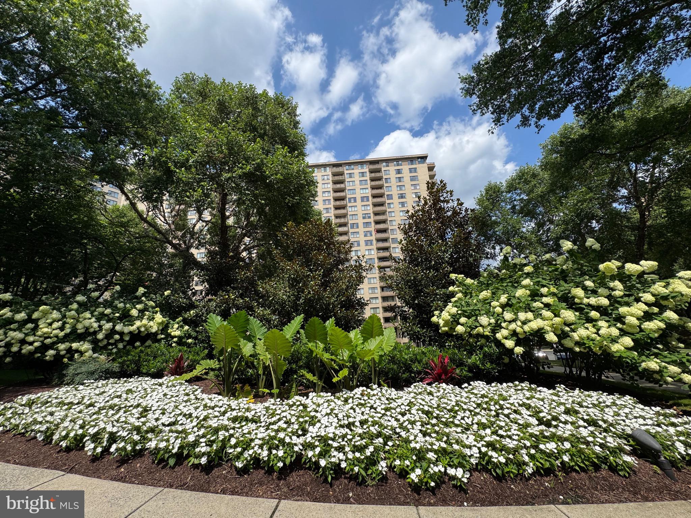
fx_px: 279
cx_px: 346
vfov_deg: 85.7
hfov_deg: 102.1
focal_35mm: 14
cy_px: 259
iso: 50
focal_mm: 2.22
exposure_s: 1/1370
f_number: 2.2
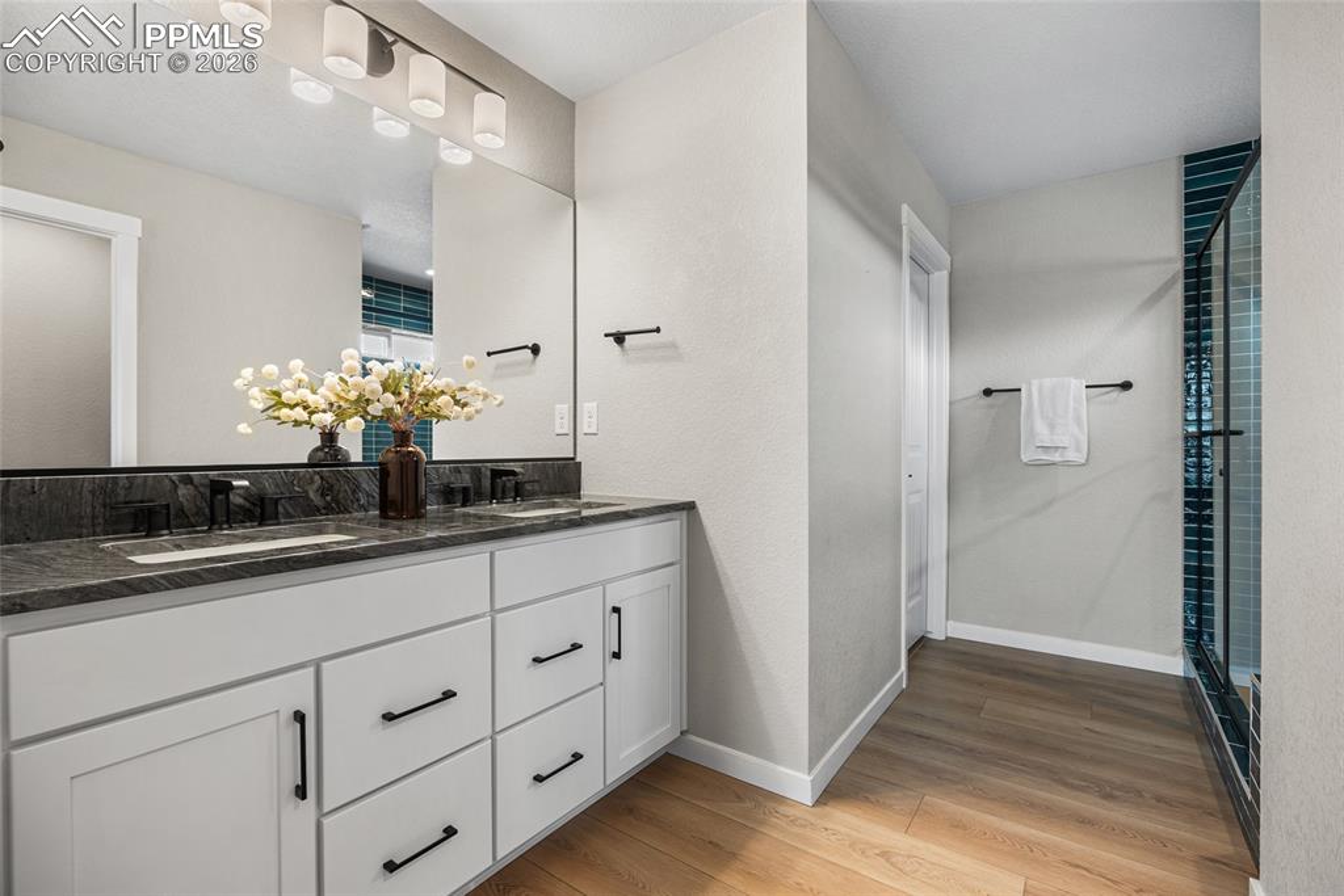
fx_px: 597
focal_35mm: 16
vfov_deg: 73.8
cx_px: 672
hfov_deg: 96.7
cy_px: 448
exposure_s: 1/2
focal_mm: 16
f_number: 8
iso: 200
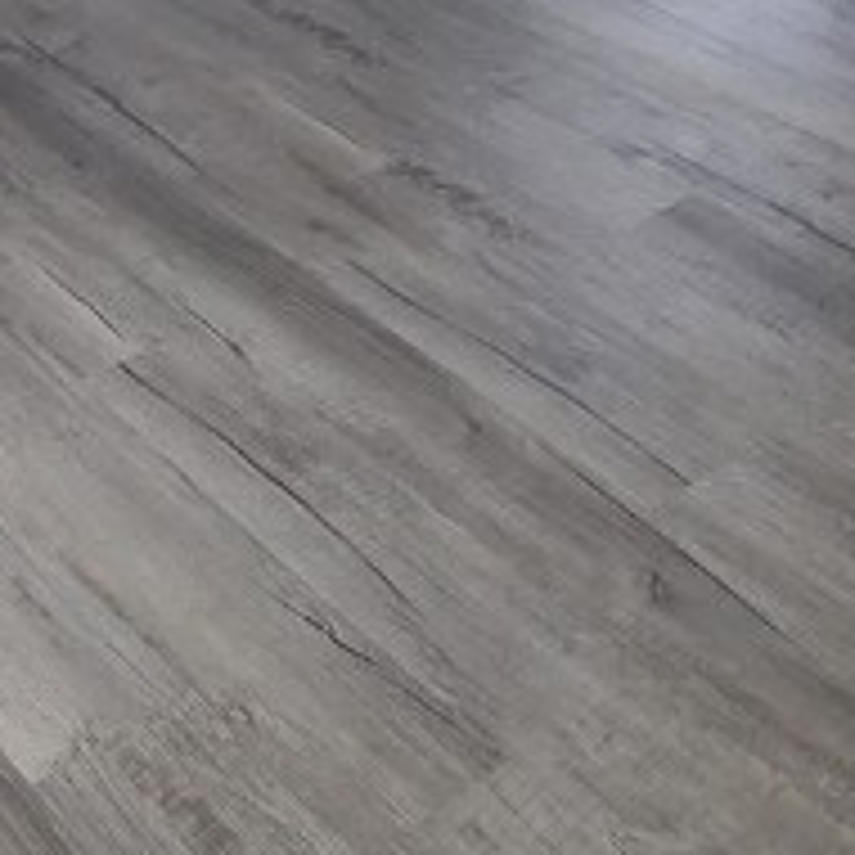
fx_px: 1733
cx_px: -153
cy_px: -684
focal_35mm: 62
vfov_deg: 20.1
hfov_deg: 25.1
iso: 80
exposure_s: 1/60
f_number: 2.2
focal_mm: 2.2
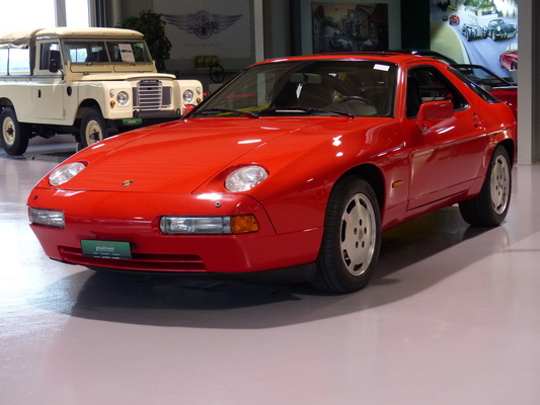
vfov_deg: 23.3
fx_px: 983
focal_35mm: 63
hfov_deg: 30.7
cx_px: 270
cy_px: 202
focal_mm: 11.4
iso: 400
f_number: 2.8
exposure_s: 1/40
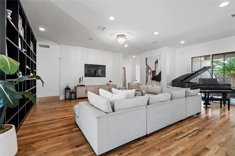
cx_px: 118
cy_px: 78
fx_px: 104
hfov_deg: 96.7
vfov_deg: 73.7
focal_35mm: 16
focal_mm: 16
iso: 200
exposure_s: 1/1.25
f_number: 9
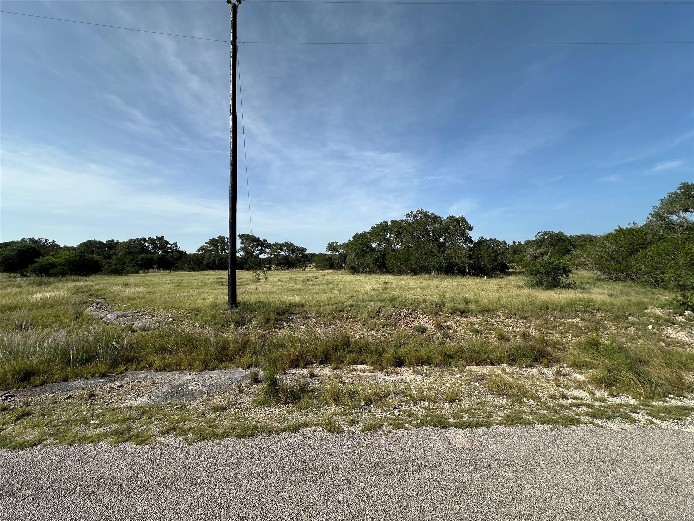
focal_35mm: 14
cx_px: 347
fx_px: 281
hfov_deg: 102.1
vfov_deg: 85.7
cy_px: 260
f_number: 2.2
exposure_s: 1/2053
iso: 50
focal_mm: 2.22
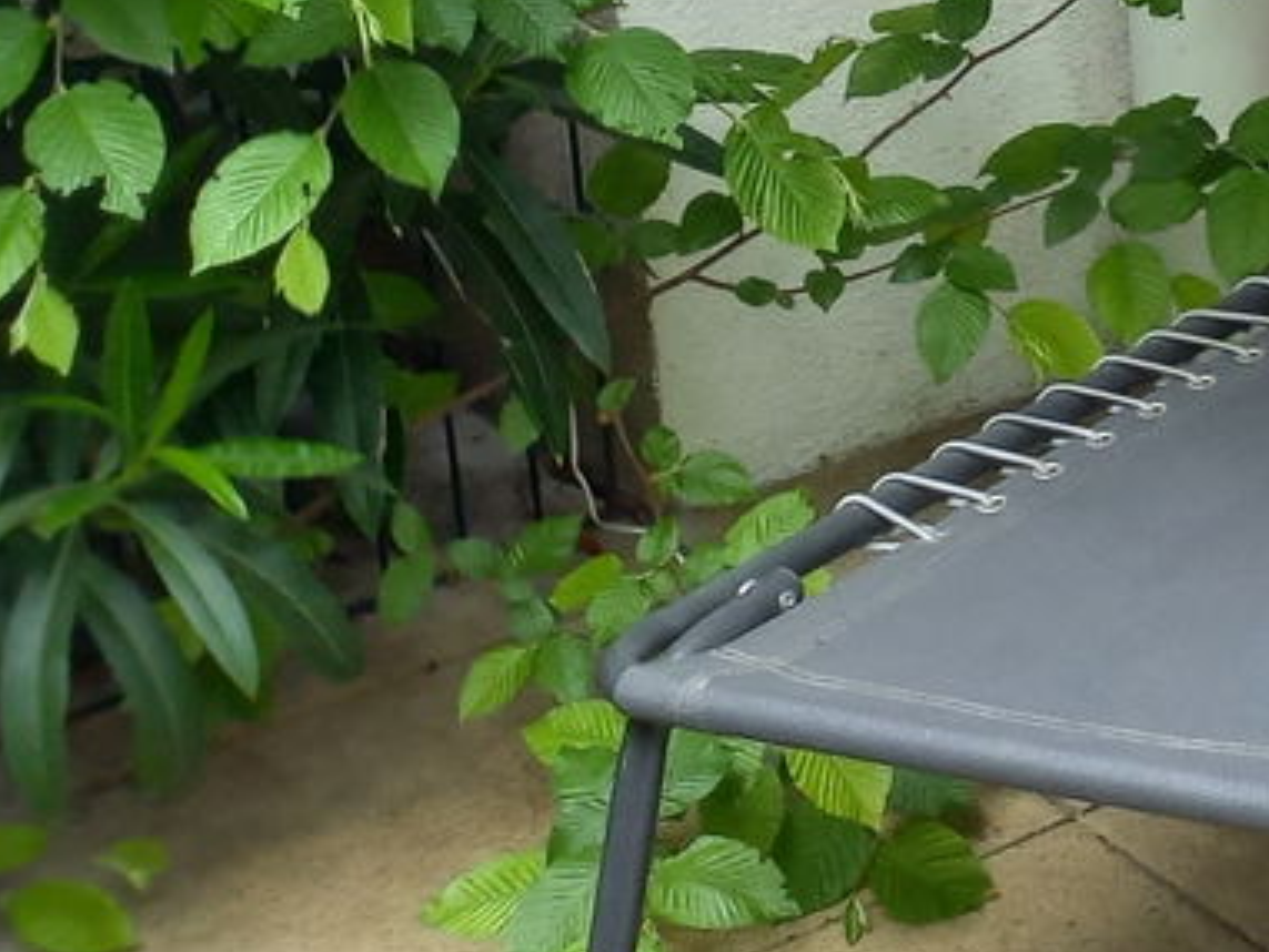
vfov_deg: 13.0
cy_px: -682
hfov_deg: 14.9
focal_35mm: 105
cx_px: 2605
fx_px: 3850
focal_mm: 4.6
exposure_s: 1/49
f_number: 2
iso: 64
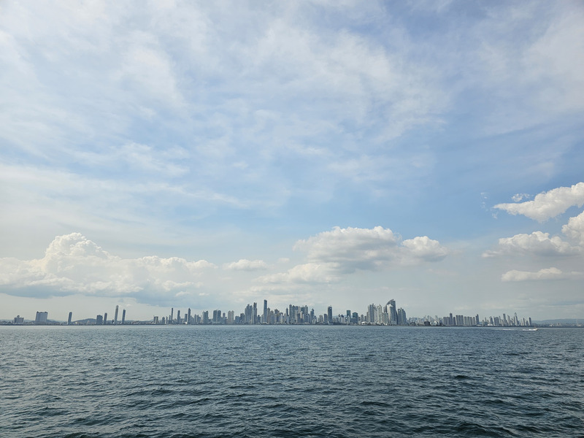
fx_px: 388
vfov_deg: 58.9
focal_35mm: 23
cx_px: 292
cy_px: 219
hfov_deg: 73.9
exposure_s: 1/1946
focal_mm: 6.3
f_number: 1.7
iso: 10
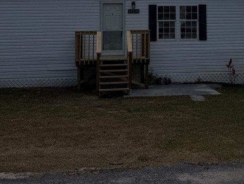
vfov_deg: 19.1
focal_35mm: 73
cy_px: -33
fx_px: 515
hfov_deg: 26.2
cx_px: 193
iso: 80
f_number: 1.78
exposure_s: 1/22727
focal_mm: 6.76
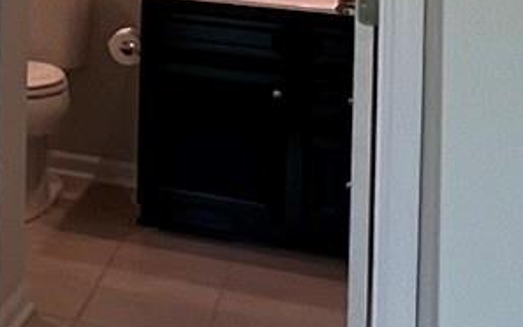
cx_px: -461
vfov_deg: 12.7
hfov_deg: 17.2
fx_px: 1355
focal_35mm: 95
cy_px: -246
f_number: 1.8
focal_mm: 1.57
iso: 160
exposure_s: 1/120
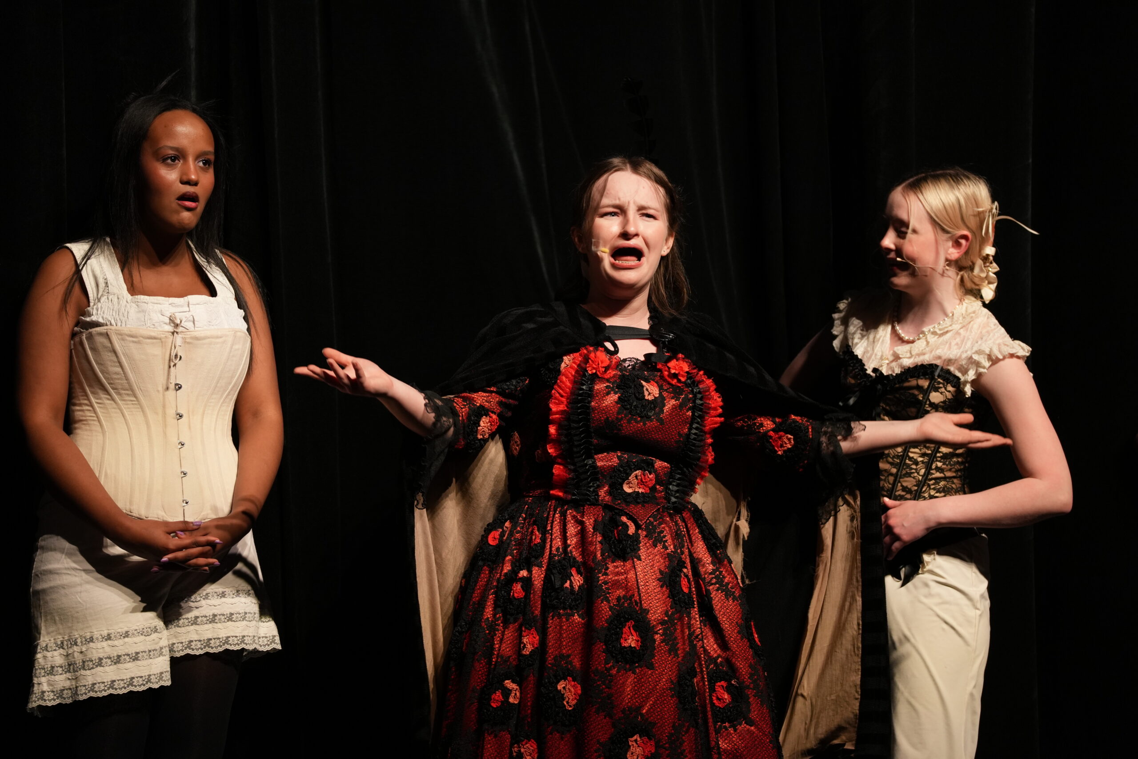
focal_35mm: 157
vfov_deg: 8.7
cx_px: 569
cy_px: 380
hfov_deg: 13.1
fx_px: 4963
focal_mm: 157
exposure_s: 1/160
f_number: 5.6
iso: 2000
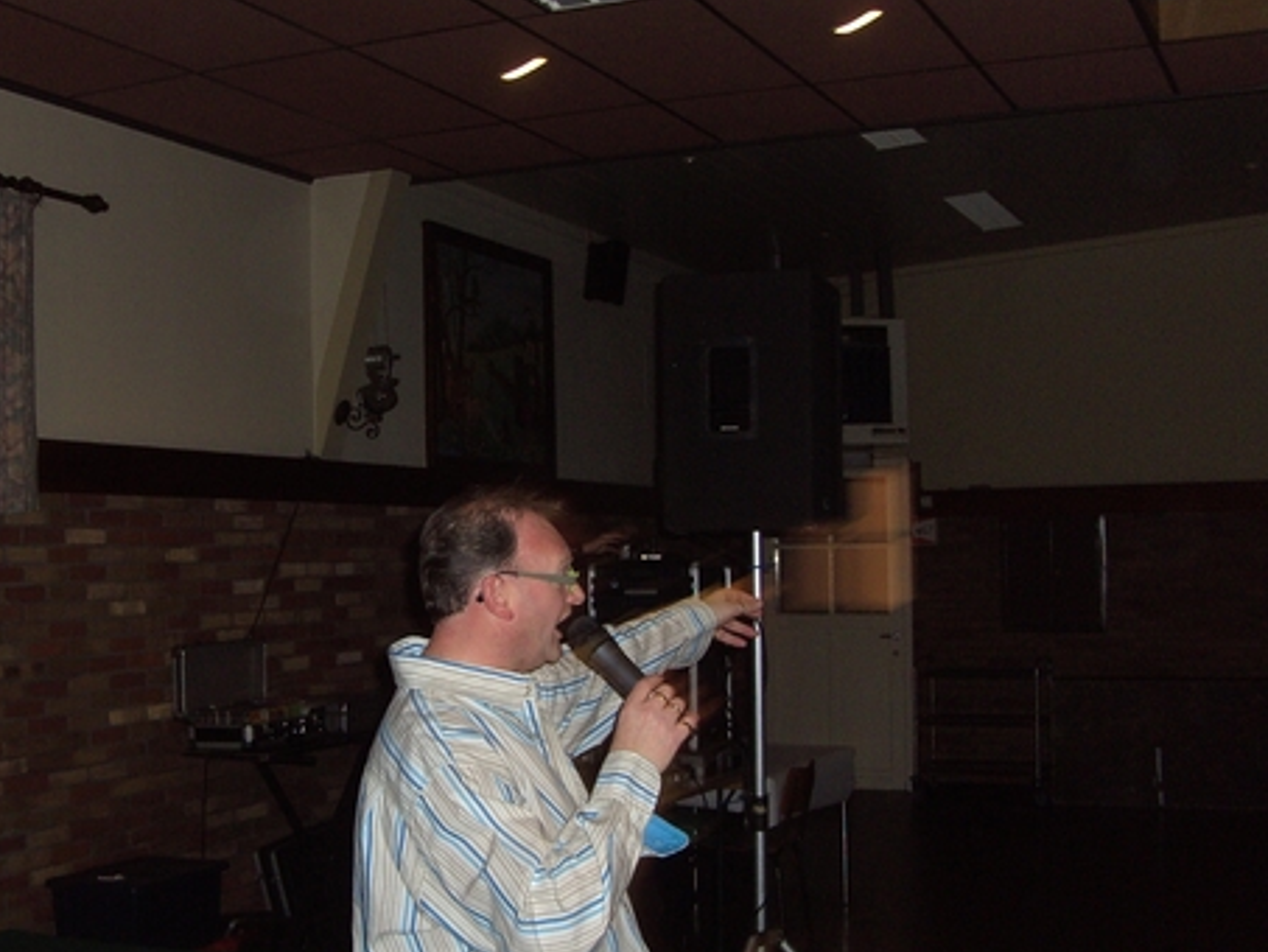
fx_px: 1795
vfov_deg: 29.7
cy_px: 490
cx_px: 484
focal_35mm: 49
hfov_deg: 38.7
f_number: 2.8
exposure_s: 1/50
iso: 100
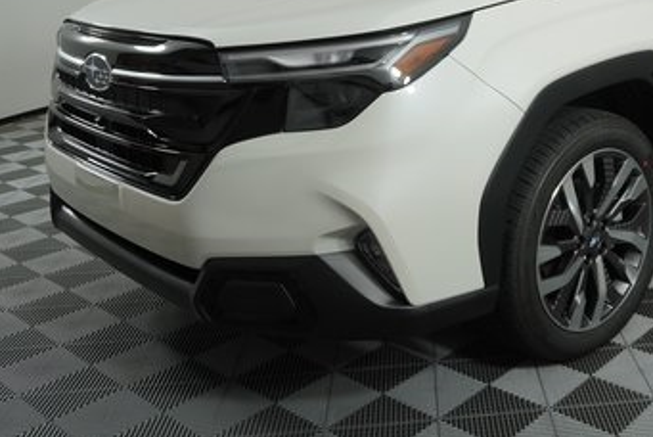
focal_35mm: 45
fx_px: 817
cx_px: 517
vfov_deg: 29.6
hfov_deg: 41.8
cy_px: 124
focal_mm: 16
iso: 125
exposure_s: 1/160
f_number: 4
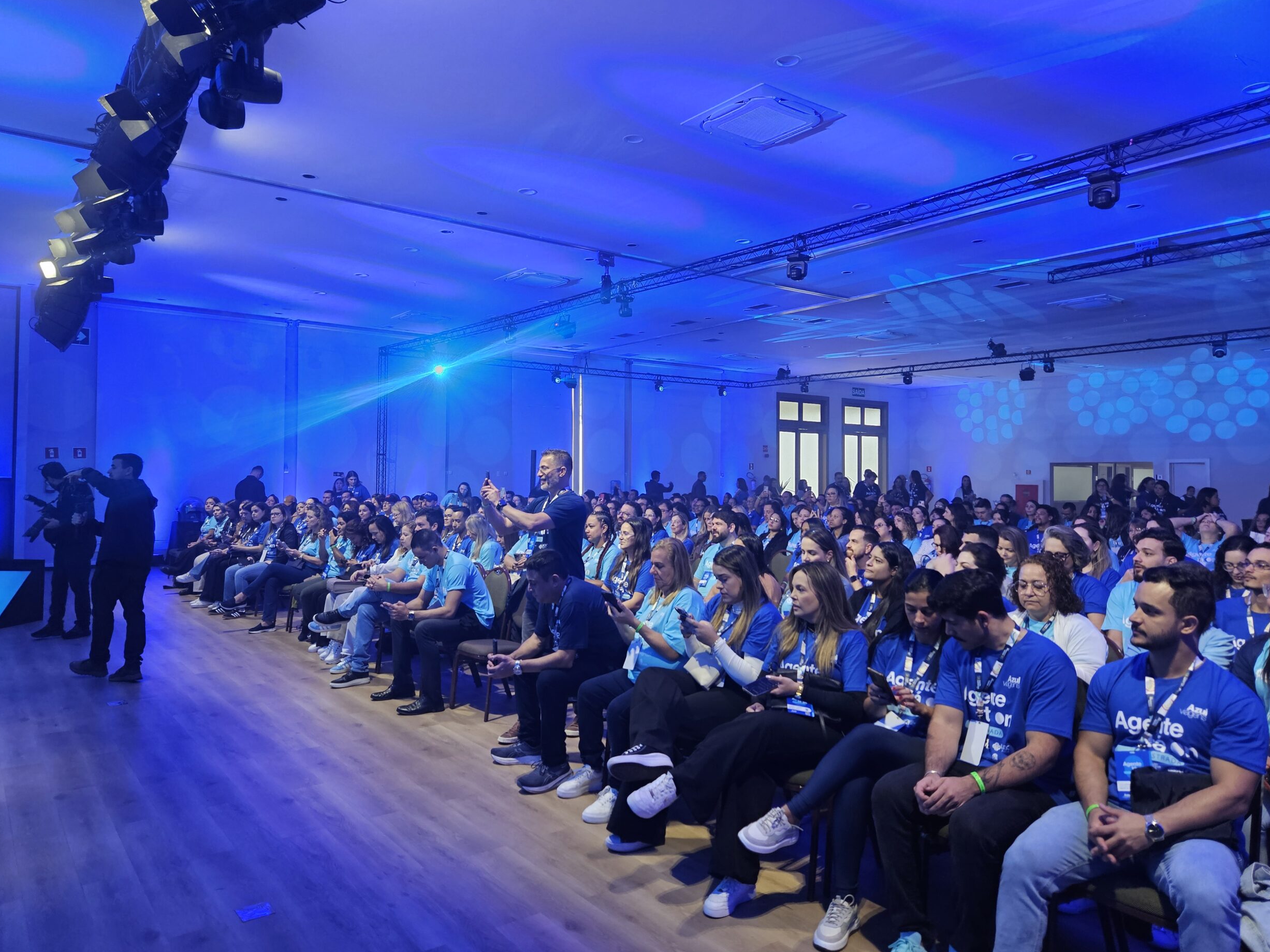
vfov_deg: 56.8
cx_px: 625
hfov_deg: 71.6
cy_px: 462
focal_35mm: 24
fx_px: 881
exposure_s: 1/60
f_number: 1.8
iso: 200
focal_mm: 5.4
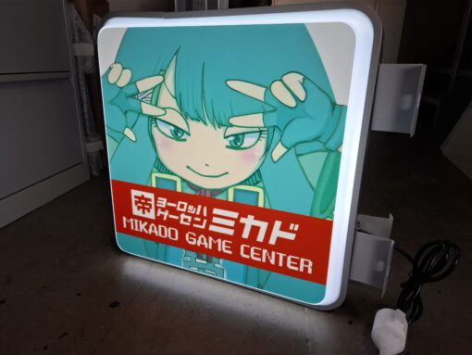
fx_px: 314
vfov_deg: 58.9
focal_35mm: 23
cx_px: 236
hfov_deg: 73.9
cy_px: 178
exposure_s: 1/100
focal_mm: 5.54
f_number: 1.8
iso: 50
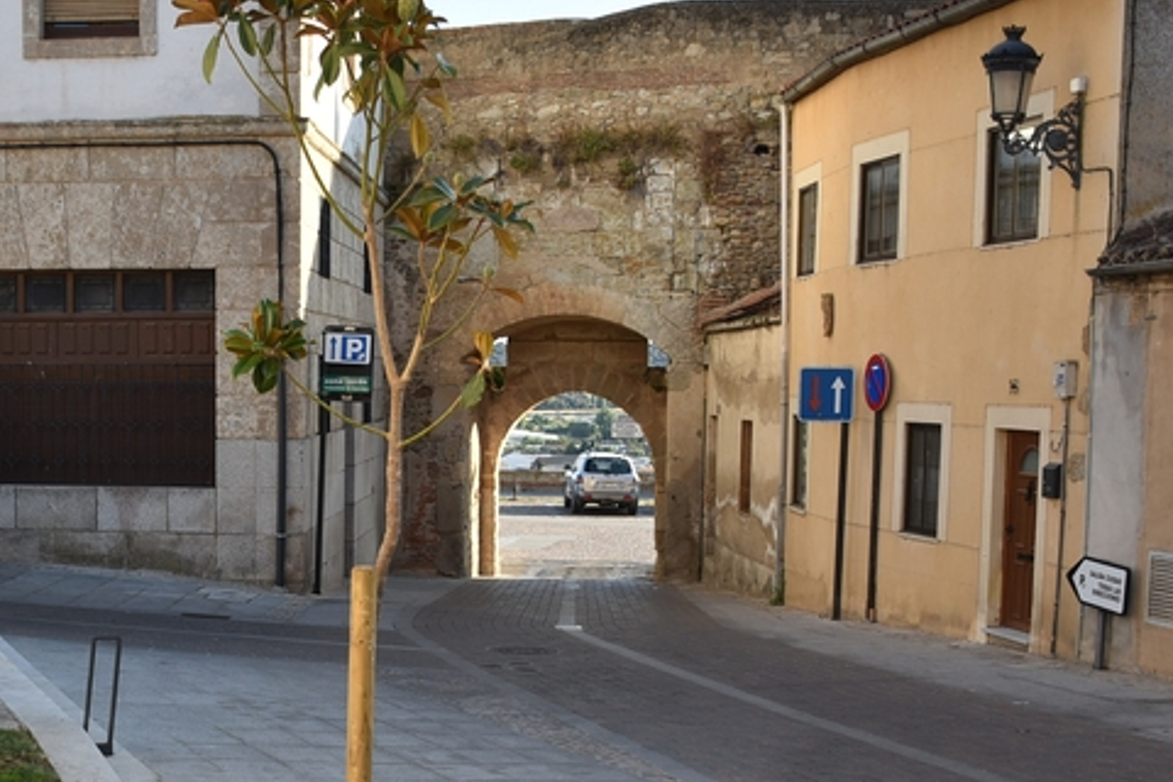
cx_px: 298
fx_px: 2020
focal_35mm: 62
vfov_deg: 21.7
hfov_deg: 31.8
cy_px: 606
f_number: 3.5
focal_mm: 22
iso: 100
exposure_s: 1/320
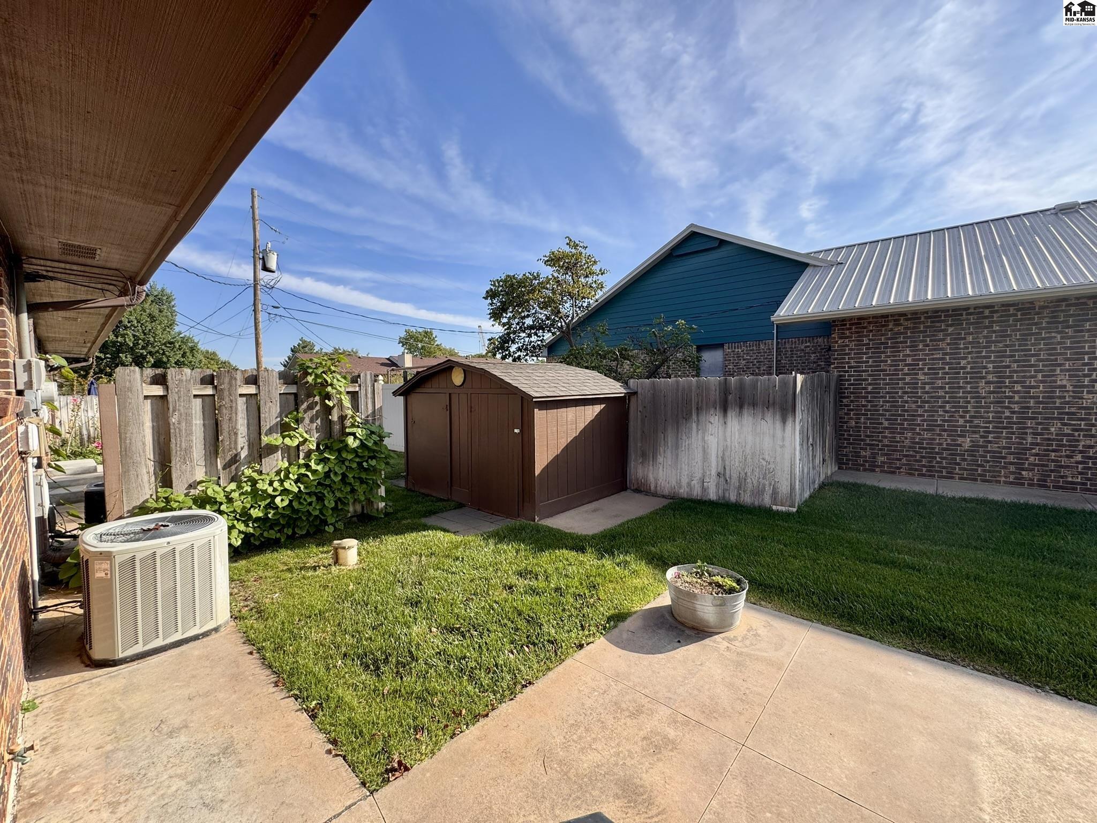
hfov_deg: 102.1
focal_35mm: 14
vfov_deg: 85.7
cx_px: 548
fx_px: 444
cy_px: 412
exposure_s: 1/720
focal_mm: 2.22
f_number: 2.2
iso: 40
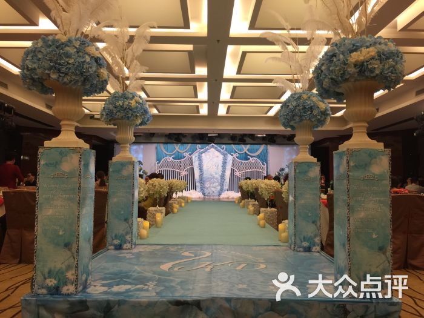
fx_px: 355
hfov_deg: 61.7
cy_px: 159
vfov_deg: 48.2
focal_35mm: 29
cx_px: 212
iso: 50
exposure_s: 1/33
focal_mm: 4.15
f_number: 2.2
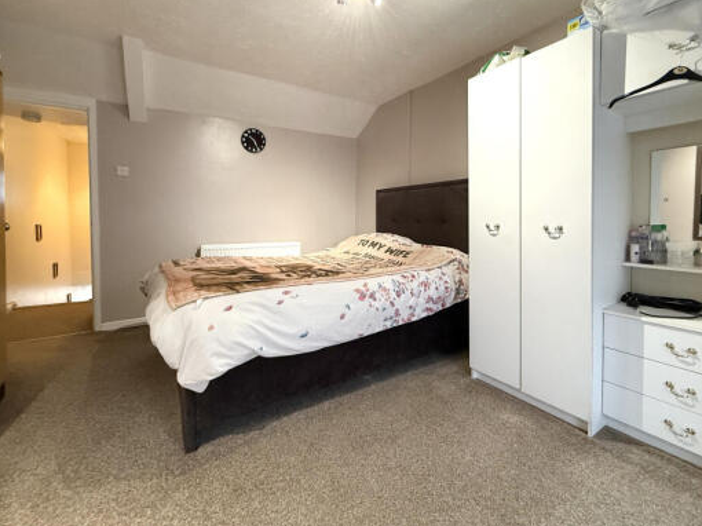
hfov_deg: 94.5
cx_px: 367
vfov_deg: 77.7
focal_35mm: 16
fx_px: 324
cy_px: 229
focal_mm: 2.22
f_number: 2.2
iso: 320
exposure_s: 1/50
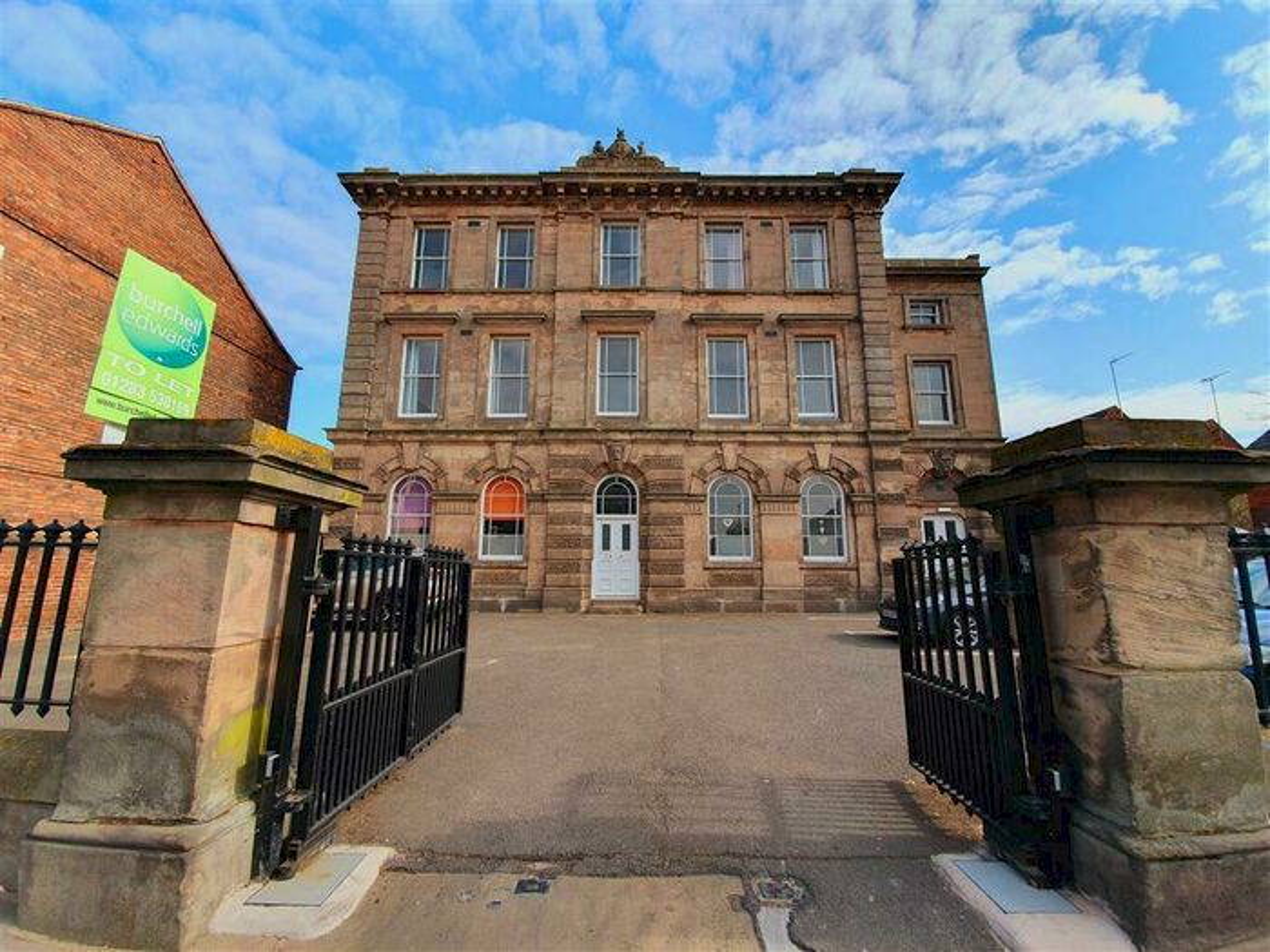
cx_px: 635
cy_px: 476
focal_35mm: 13
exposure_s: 1/816
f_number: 2.2
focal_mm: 1.8
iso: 50
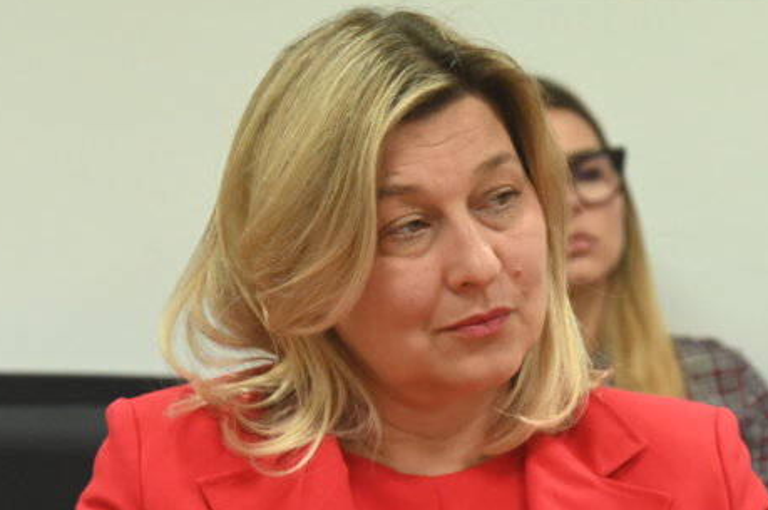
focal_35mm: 290
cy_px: 519
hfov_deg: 7.1
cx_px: 350
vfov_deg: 4.7
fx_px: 6180
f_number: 6.3
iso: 5600
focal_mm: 130
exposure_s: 1/160
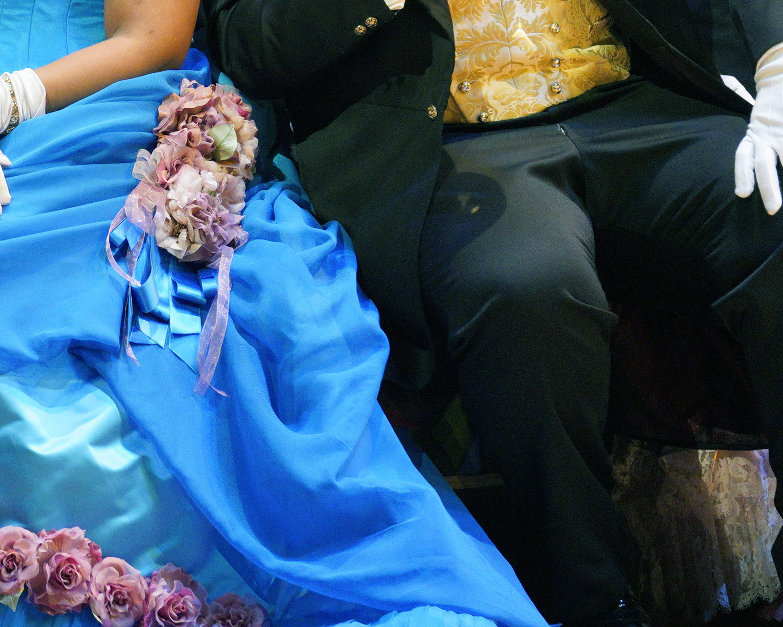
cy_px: -51
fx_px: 11194
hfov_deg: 4.0
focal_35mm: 483
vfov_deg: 3.2
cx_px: -27
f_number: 4
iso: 4000
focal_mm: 170
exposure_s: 1/400
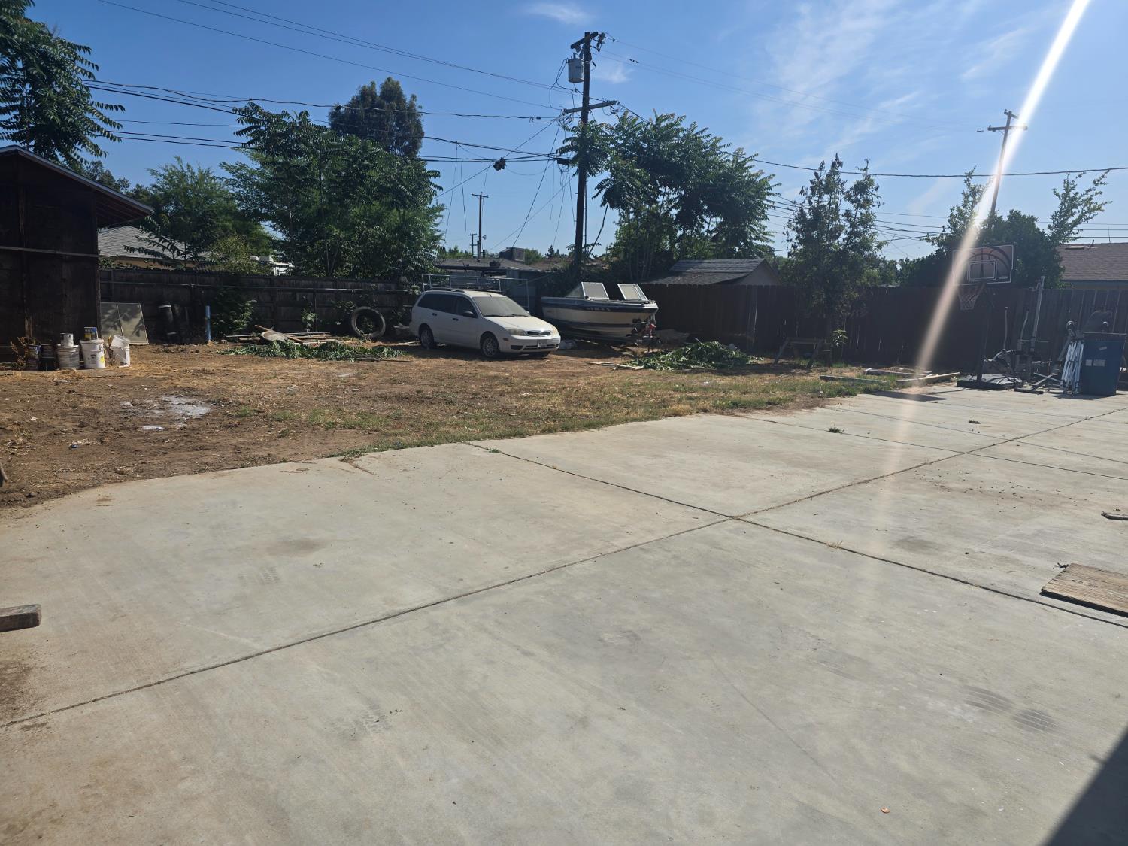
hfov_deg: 73.9
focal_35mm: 23
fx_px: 749
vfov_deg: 58.9
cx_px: 564
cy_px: 423
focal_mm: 6.3
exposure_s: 1/1559
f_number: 1.7
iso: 12
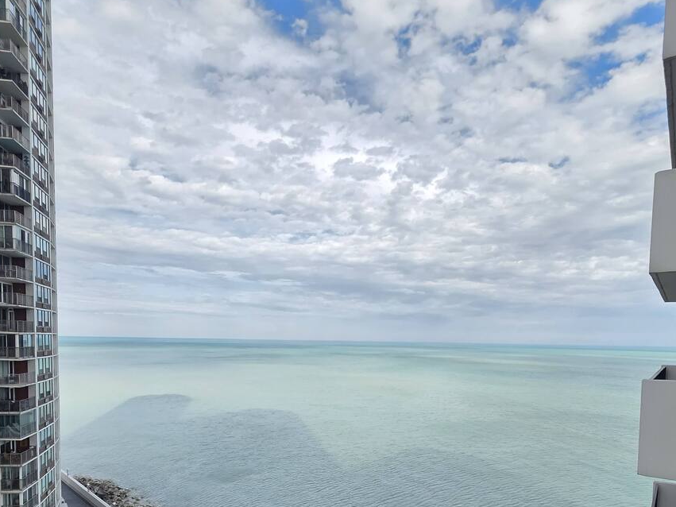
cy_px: 368
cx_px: 334
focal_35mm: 22
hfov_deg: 76.4
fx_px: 430
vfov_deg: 58.5
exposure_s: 1/1016
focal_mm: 2.2
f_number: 1.9
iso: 40
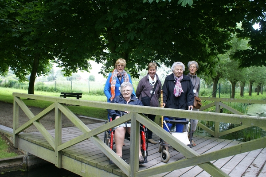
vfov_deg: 43.6
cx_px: 133
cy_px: 88
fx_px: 222
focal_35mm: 30
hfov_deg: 61.9
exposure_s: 1/40
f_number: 5
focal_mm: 20
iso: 100
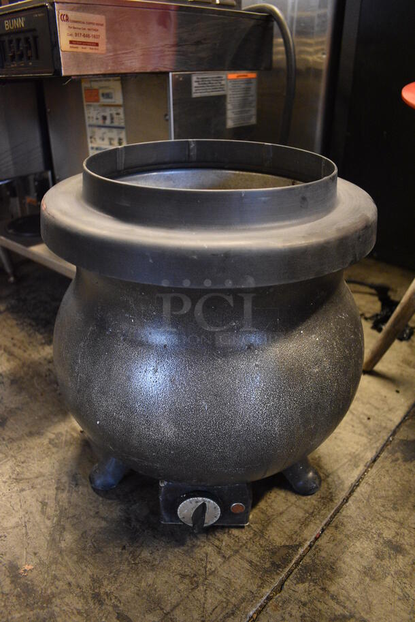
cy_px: 311
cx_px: 208
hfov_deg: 48.0
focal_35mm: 27
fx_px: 466
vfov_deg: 67.3
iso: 3200
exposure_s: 1/30
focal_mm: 18
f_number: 3.5
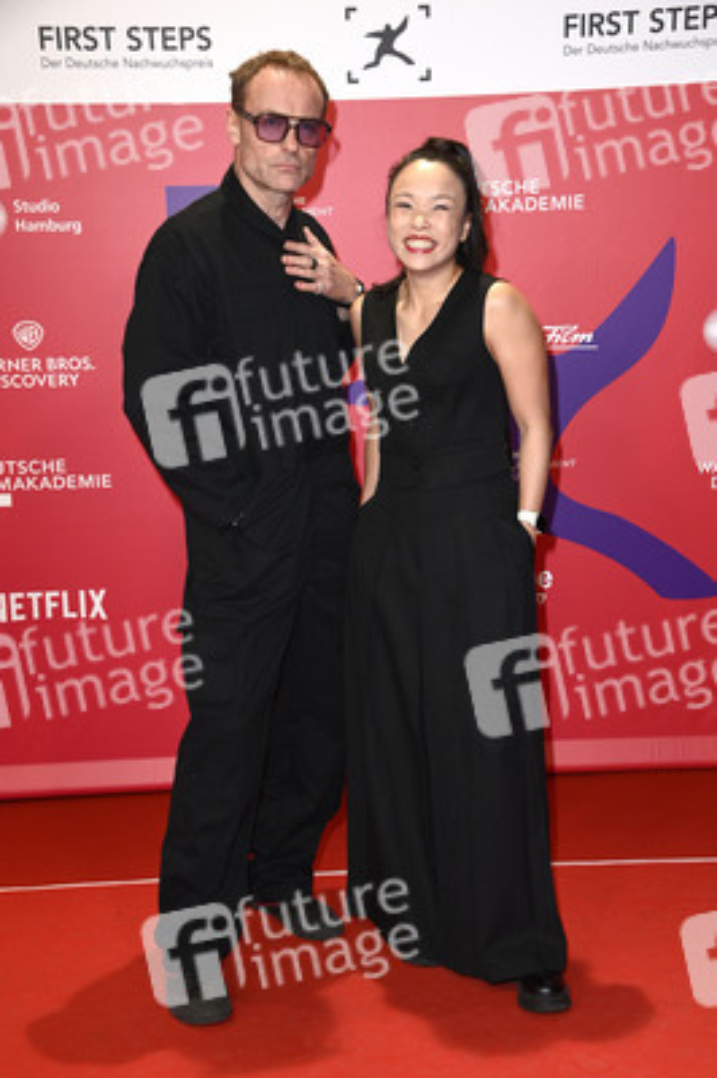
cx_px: 358
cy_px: 539
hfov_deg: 23.3
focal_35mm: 58
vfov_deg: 34.5
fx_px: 1736
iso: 640
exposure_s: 1/250
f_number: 5.6
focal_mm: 58
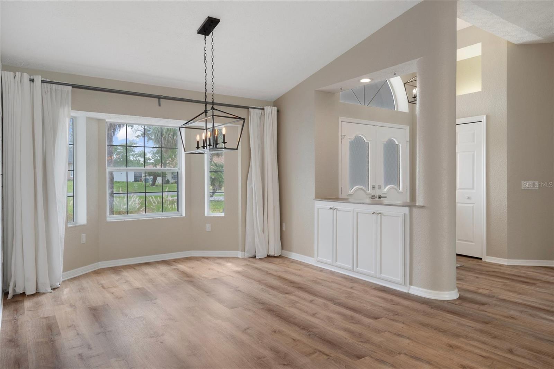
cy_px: 184
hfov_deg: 76.1
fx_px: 354
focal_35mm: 23
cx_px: 277
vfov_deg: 55.1
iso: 400
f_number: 8
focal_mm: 23
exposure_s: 1/2.5
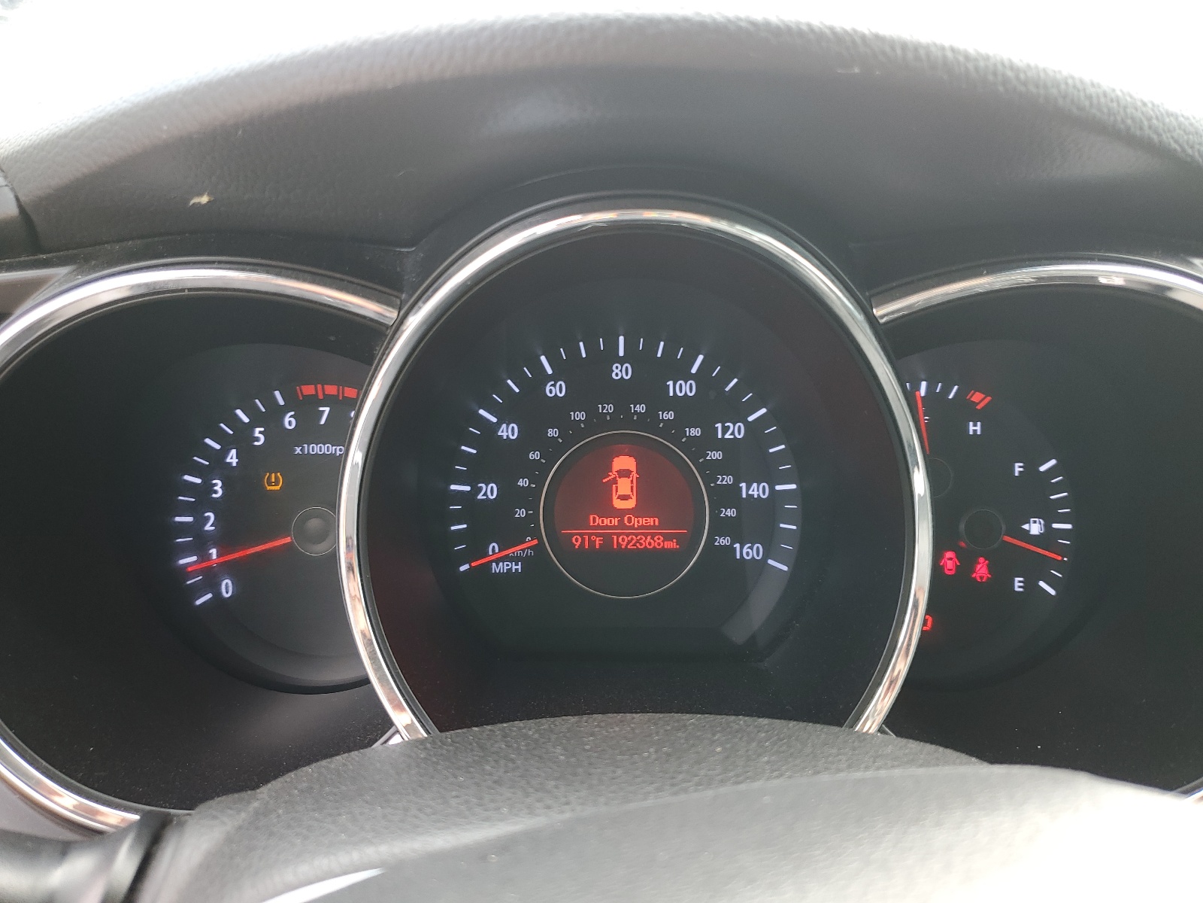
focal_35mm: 26
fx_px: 904
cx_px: 602
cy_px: 452
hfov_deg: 67.3
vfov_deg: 53.1
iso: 51
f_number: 1.5
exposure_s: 1/60.2
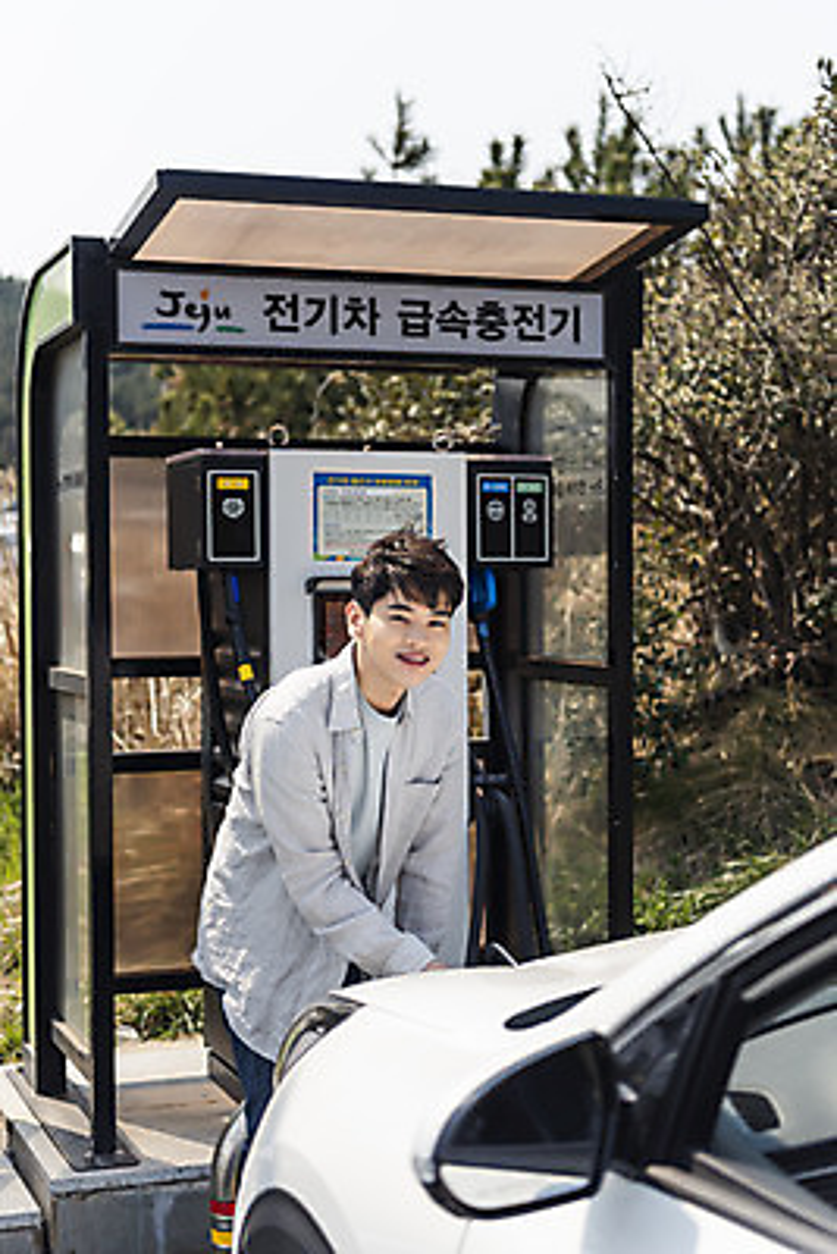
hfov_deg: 24.6
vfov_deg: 36.2
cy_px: 627
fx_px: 1916
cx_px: 418
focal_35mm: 55
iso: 100
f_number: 2.8
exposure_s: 1/2500
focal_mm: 55
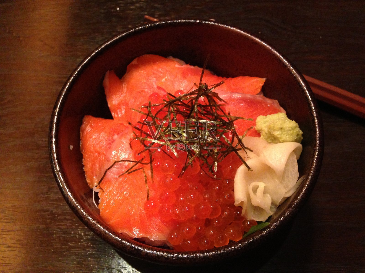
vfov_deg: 42.9
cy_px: 136
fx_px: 348
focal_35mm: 33
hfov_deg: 55.4
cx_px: 182
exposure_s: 1/20
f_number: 2.4
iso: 400
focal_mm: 4.13
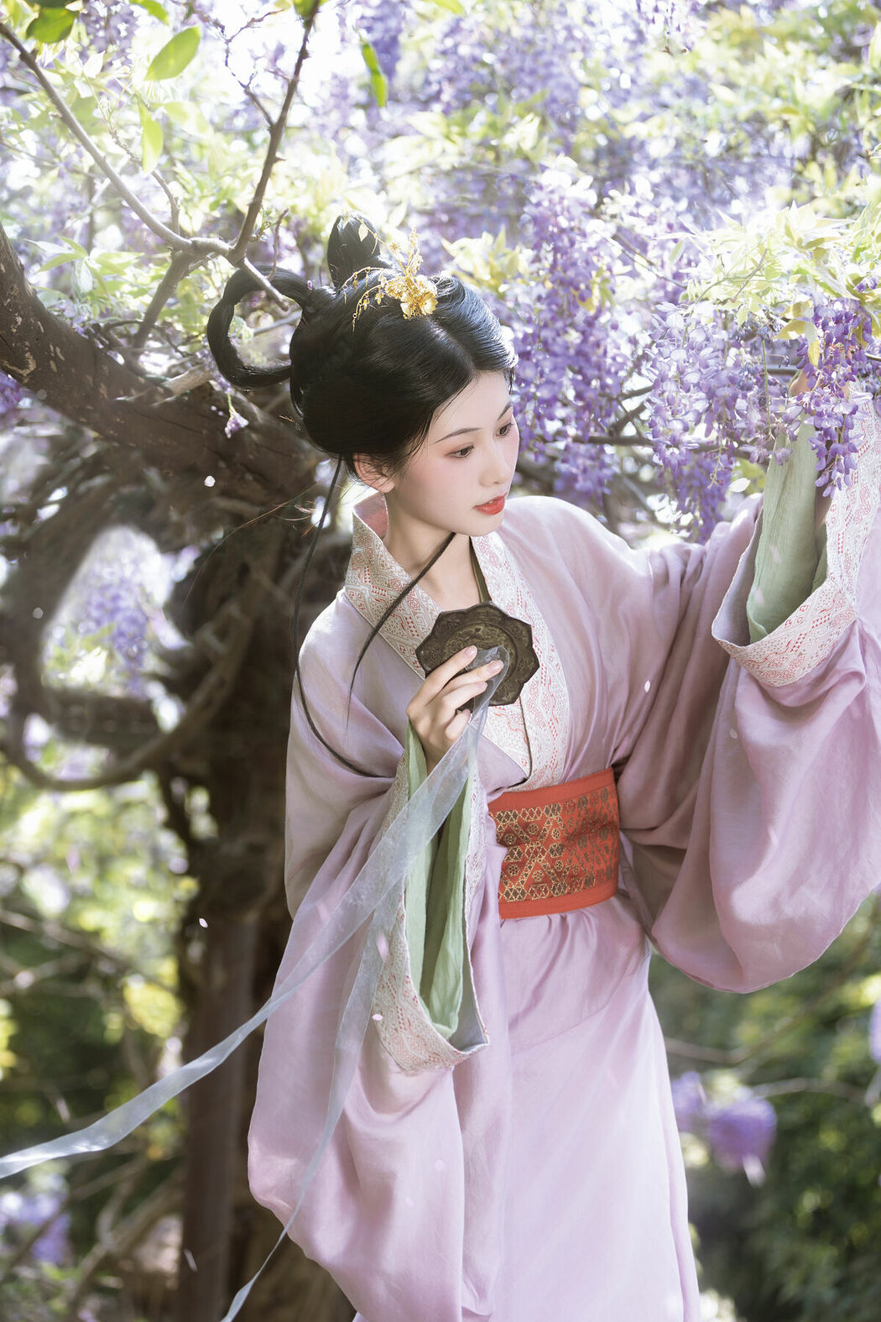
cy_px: 661
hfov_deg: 18.2
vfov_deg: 27.0
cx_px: 440
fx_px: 2753
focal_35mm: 75
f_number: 2.8
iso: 100
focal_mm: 75
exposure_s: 1/320
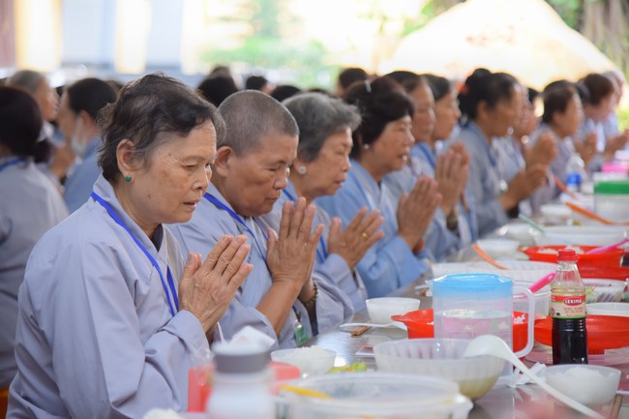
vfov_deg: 13.7
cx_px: 314
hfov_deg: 20.4
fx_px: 1747
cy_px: 210
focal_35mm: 100
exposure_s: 1/160
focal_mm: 100
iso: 500
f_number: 4
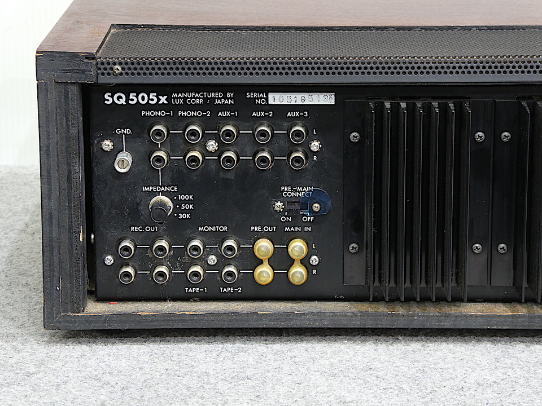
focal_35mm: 115
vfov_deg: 12.9
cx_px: 271
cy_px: 203
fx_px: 1801
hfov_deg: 17.1
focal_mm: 20.6
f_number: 5.1
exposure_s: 1/4
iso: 200
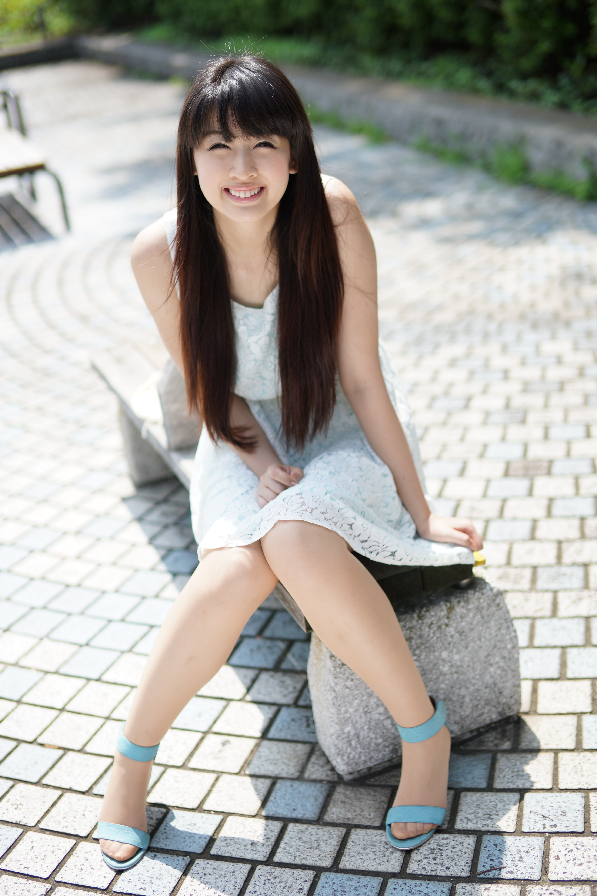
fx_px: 1244
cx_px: 298
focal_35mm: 50
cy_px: 448
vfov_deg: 39.6
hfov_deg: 27.0
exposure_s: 1/1600
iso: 100
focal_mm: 50
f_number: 2
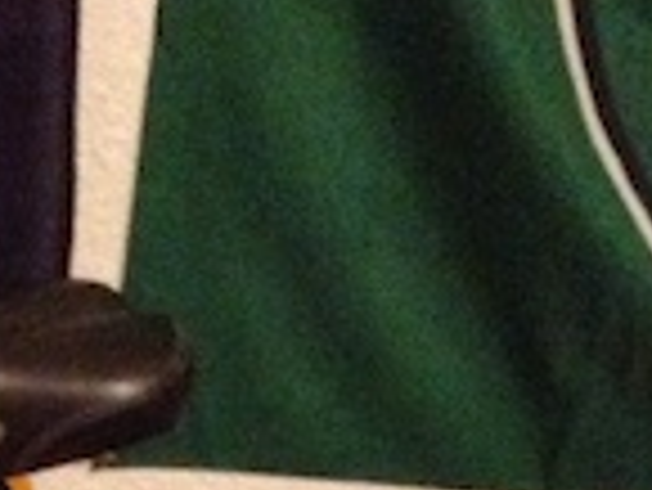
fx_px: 3638
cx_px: -715
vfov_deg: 7.2
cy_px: 1227
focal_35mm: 193
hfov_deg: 9.5
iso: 800
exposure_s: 1/15
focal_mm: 4.28
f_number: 2.4
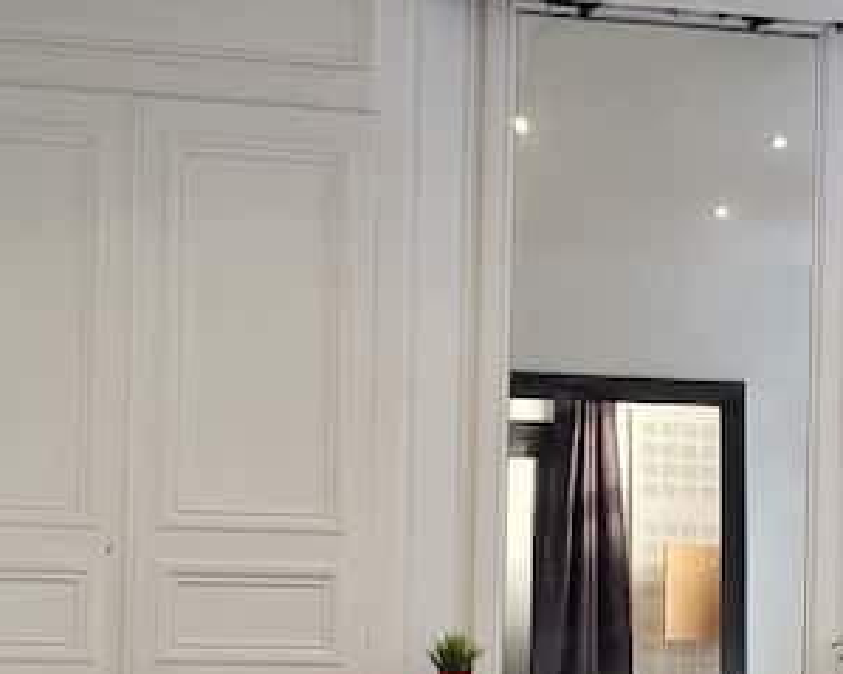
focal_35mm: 87
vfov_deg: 17.5
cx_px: 854
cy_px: 536
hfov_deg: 21.2
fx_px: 2170
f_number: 1.8
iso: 160
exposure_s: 1/100
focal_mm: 5.4
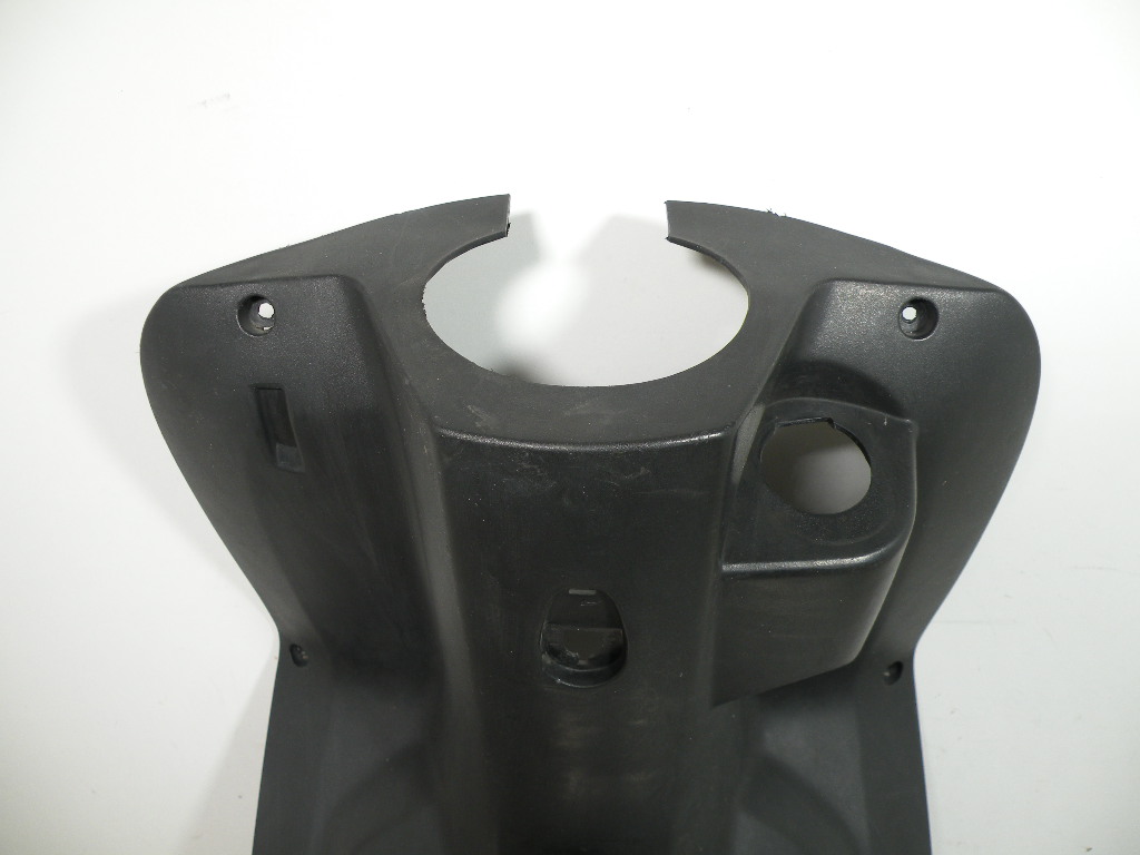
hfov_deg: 65.3
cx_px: 570
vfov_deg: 51.4
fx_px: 889
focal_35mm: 27
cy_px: 428
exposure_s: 1/69.7
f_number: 2.8
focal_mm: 4.7
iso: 75
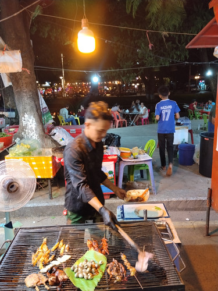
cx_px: 109
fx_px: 244
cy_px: 146
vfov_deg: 61.7
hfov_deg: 48.2
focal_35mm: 29
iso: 400
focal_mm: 4.22
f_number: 1.8
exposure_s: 1/25
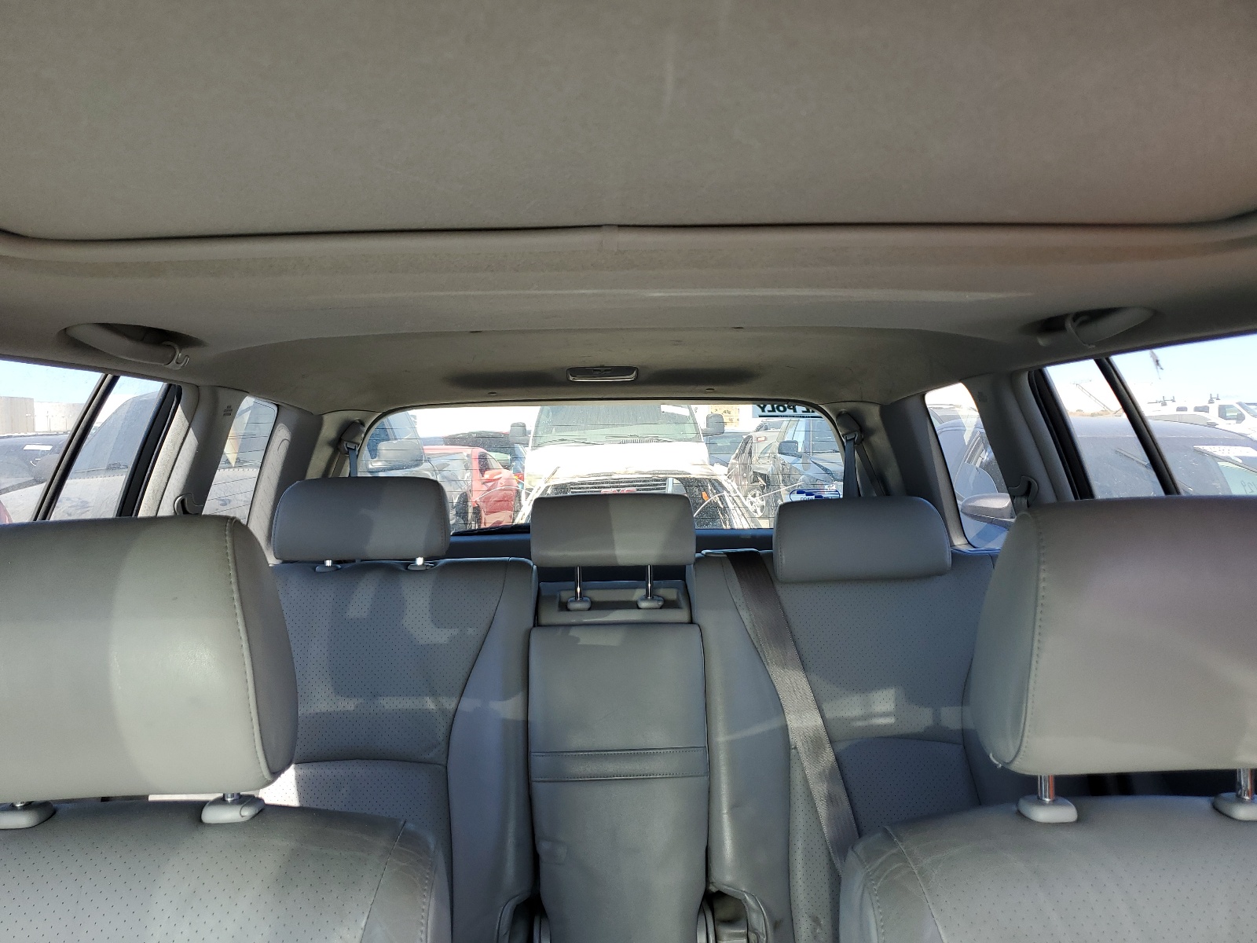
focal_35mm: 26
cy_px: 472
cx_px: 628
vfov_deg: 53.1
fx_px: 944
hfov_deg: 67.3
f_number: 1.5
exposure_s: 1/200
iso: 50
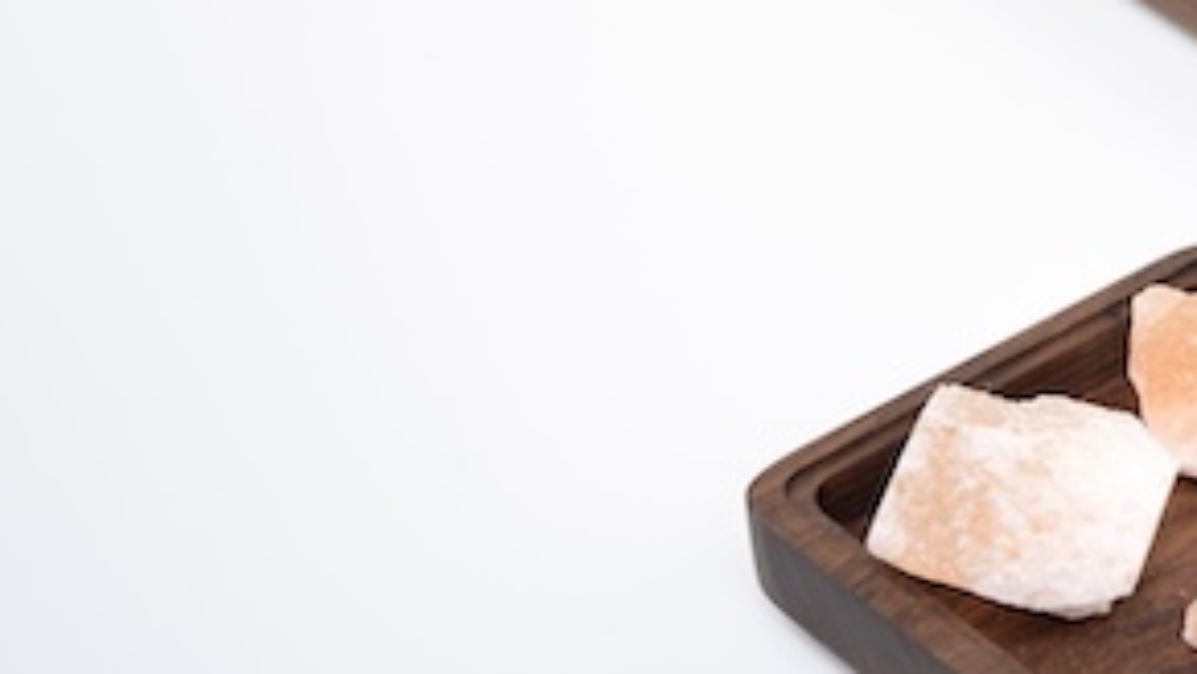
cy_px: -31
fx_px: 3355
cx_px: 1547
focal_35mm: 106
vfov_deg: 11.3
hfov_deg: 18.8
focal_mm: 35.9
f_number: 10
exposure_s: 1/125
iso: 100
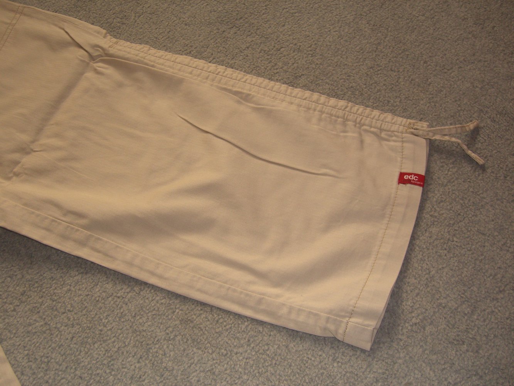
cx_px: 257
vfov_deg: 37.7
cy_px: 193
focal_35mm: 38
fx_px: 564
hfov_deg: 49.0
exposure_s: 1/60
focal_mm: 7.9
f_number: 2.8
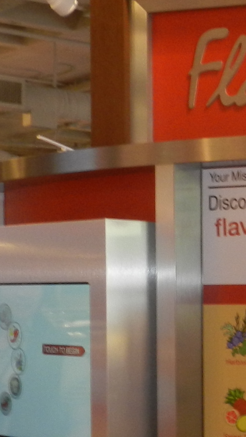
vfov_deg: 23.0
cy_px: 322
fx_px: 1067
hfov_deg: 12.4
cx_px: 389
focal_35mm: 92
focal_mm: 4.5
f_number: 3.5
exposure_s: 1/30
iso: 200
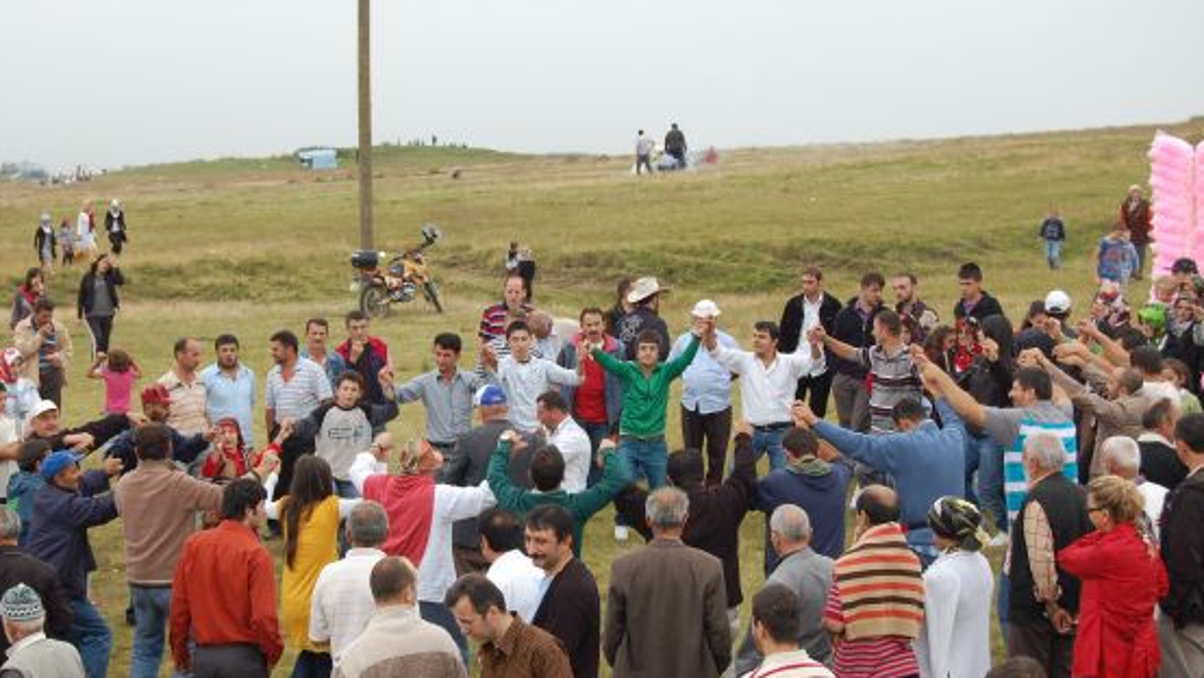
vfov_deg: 13.9
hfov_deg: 24.4
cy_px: 416
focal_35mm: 87
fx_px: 2778
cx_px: 526
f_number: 8
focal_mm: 48
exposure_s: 1/250
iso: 200
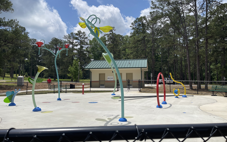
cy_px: 66
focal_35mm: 27
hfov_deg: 68.4
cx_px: 114
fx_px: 167
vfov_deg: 46.0
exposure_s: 1/6250
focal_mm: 5.1
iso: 32
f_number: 1.6
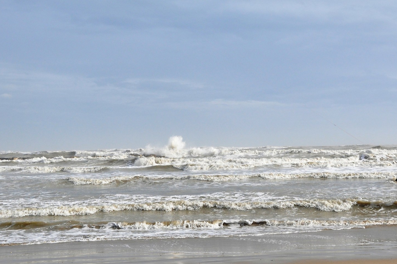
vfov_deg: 20.8
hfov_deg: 30.9
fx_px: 716
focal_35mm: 65
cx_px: 237
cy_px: 93
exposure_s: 1/2000
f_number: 9
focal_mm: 26
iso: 800
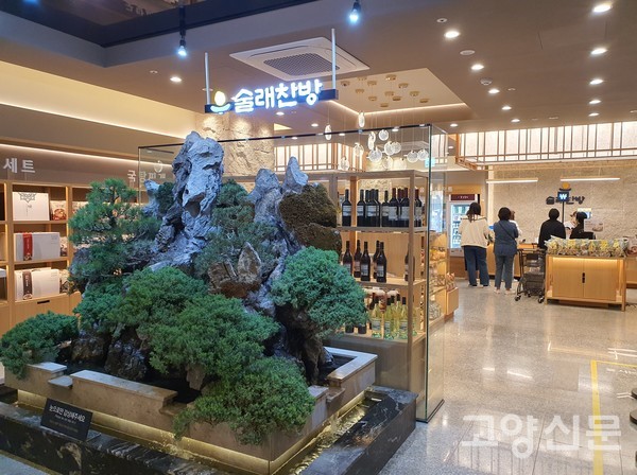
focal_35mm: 26
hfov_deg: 67.4
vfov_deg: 52.9
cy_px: 238
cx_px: 318
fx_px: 478
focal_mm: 4.3
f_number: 2.4
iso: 250
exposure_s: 1/120
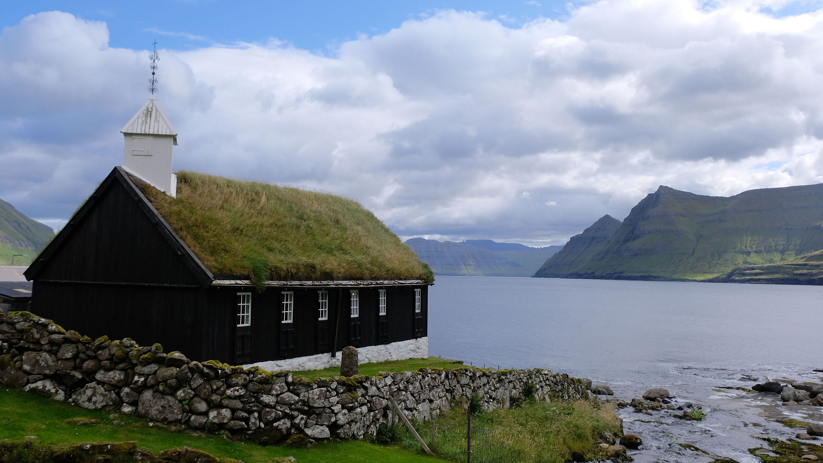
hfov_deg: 62.6
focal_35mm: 31
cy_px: 190
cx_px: 405
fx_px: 677
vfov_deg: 37.7
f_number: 8
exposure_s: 1/550
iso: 400
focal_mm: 19.2
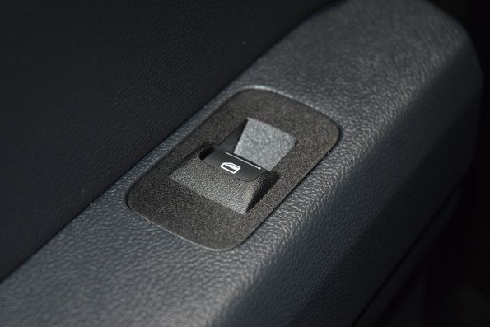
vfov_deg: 12.1
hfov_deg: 18.1
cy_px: 161
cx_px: 231
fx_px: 1538
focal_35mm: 113
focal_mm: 70
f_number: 4.5
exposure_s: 1/100
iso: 2500
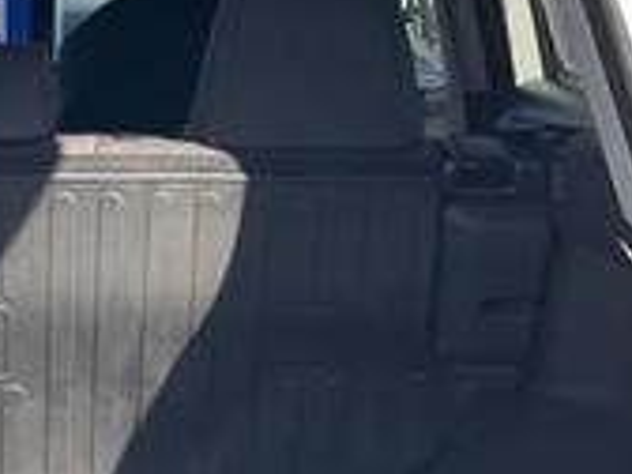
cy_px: 410
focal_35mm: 144
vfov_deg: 10.3
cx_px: -11
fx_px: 2629
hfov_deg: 13.5
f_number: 1.78
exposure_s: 1/615
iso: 64
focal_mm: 6.86
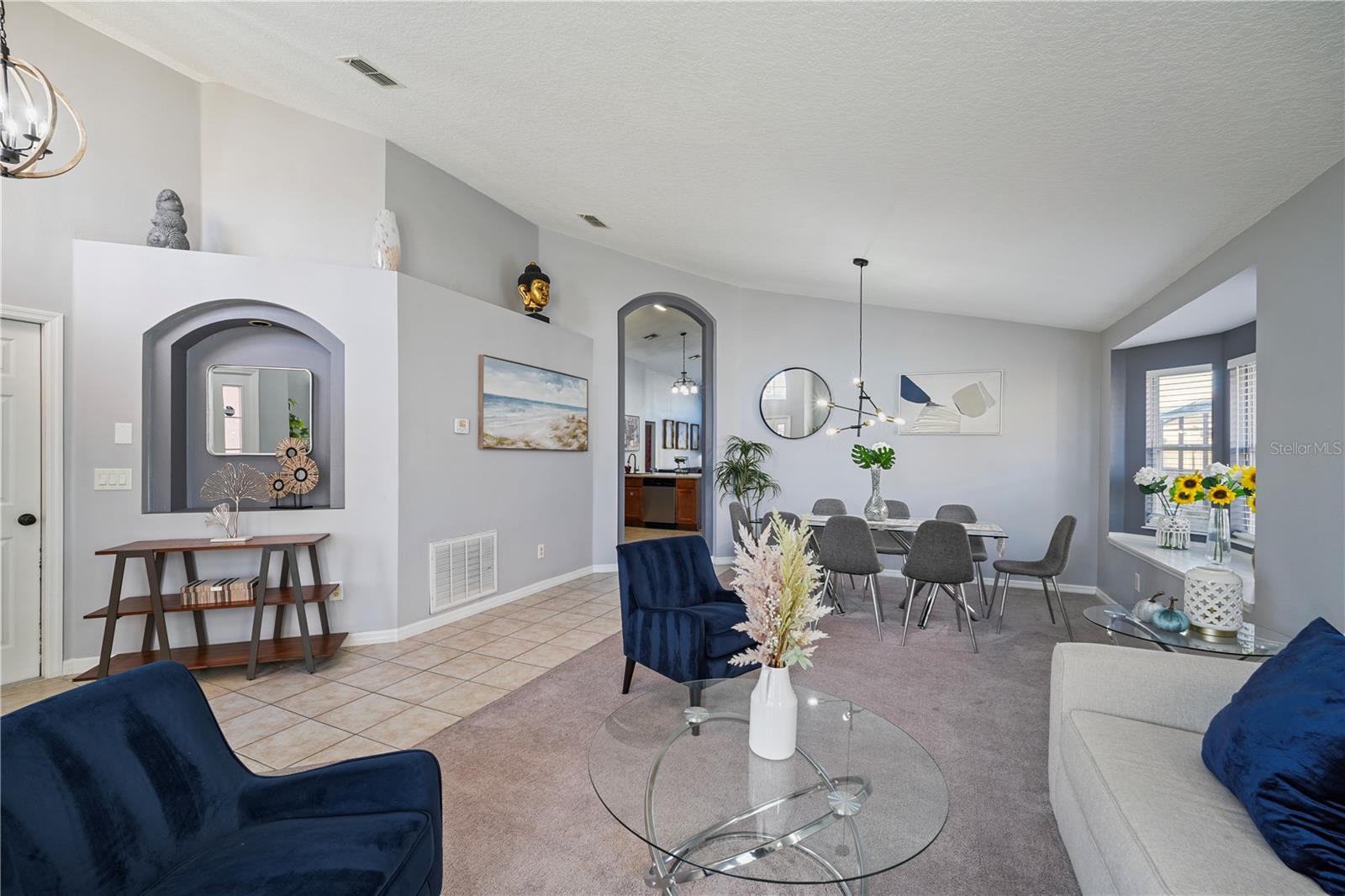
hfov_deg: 104.3
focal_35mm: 14
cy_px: 448
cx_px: 672
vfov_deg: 81.2
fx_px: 523
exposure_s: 1.3
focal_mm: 14
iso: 100
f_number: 8
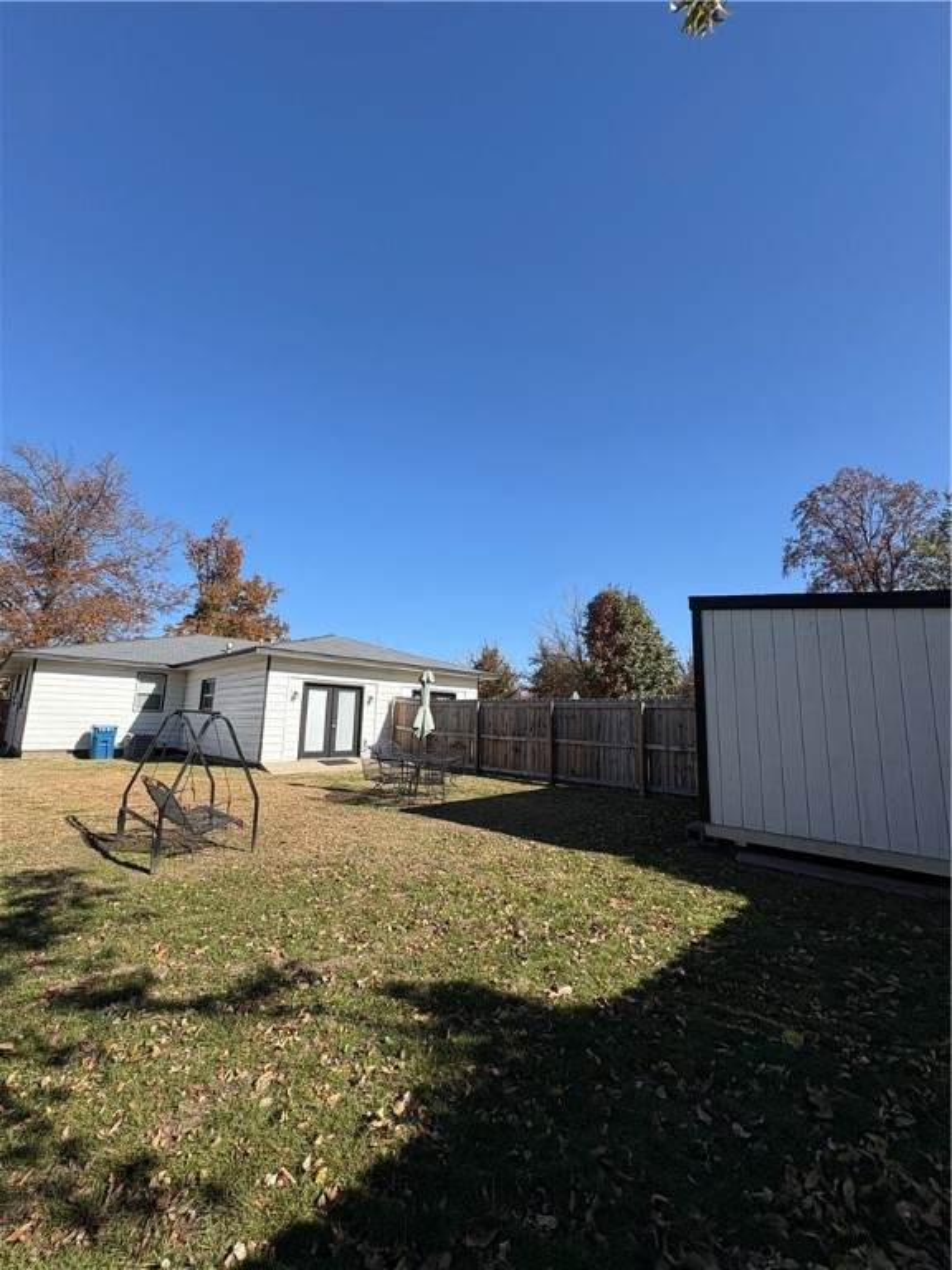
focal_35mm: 14
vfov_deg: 102.1
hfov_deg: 85.7
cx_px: 476
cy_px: 635
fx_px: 513
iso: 64
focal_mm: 2.22
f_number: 2.2
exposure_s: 1/2083
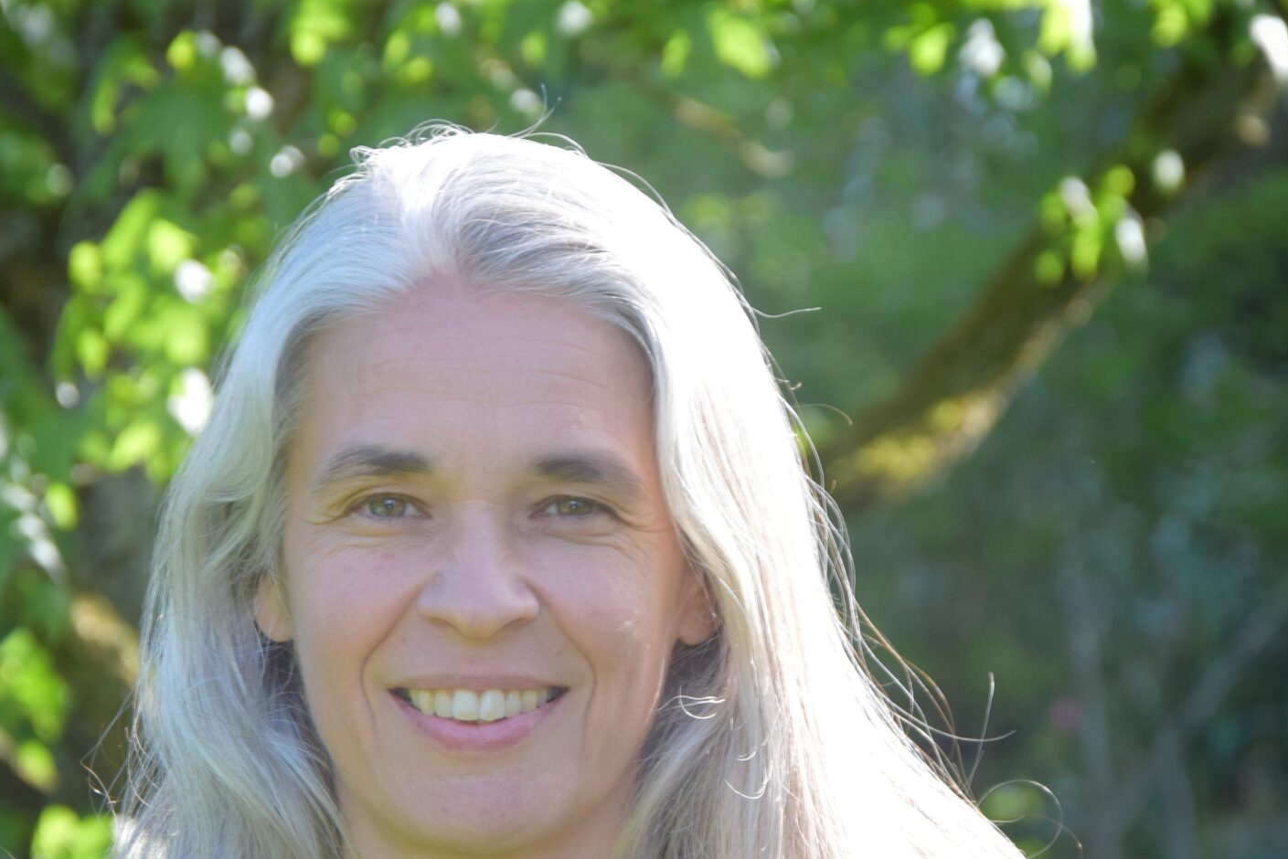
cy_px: 662
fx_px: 7801
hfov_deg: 9.4
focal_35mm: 218
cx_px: 548
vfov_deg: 6.3
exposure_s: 1/200
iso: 200
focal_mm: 80
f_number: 5.3
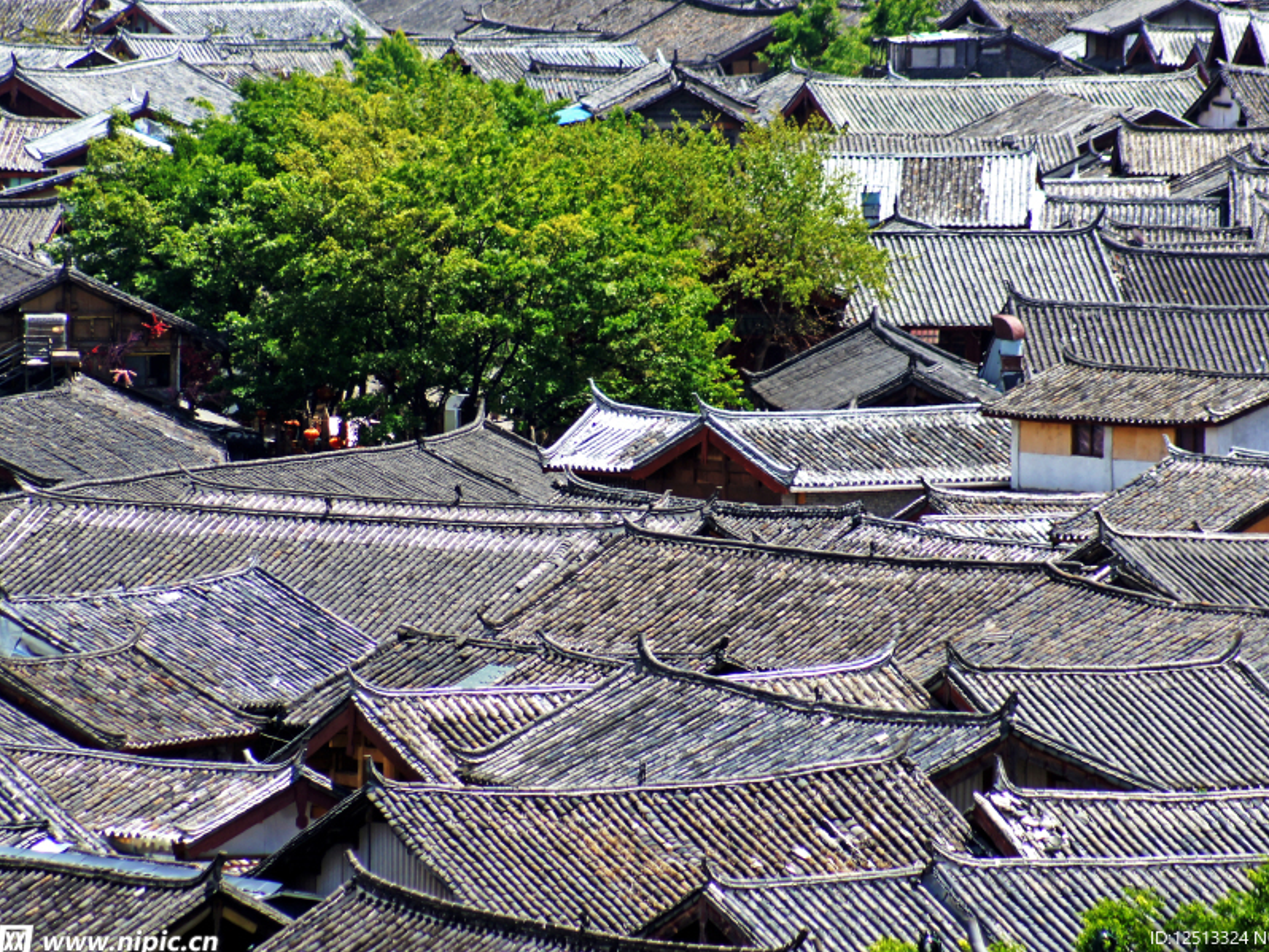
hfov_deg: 4.7
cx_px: 697
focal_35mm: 425
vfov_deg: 3.5
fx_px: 15585
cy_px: 429
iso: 100
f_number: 5.6
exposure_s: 1/500
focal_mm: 230
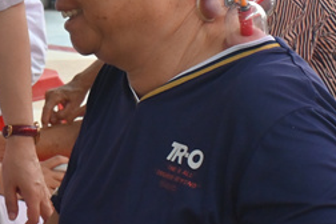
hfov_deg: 13.7
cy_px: -94
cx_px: -125
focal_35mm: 143
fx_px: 1335
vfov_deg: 9.4
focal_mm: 30
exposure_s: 1/100
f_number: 8
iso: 1250
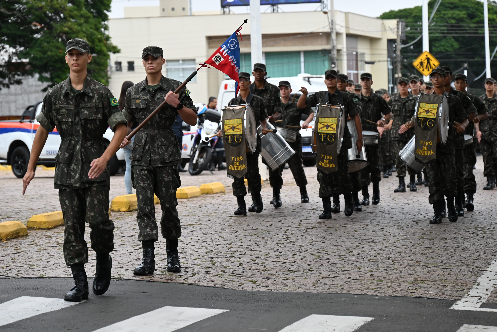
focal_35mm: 140
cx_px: 248
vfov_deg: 9.8
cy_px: 166
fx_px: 1933
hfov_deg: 14.6
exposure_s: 1/250
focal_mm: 140
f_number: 6.3
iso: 720
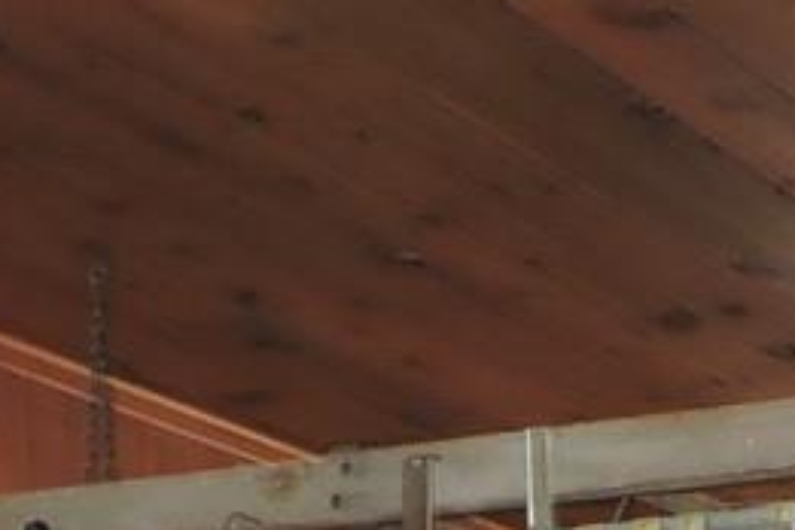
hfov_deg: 13.2
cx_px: 792
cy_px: 1535
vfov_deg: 7.9
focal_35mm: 153
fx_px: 3378
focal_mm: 4.3
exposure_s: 1/30
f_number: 3
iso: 200
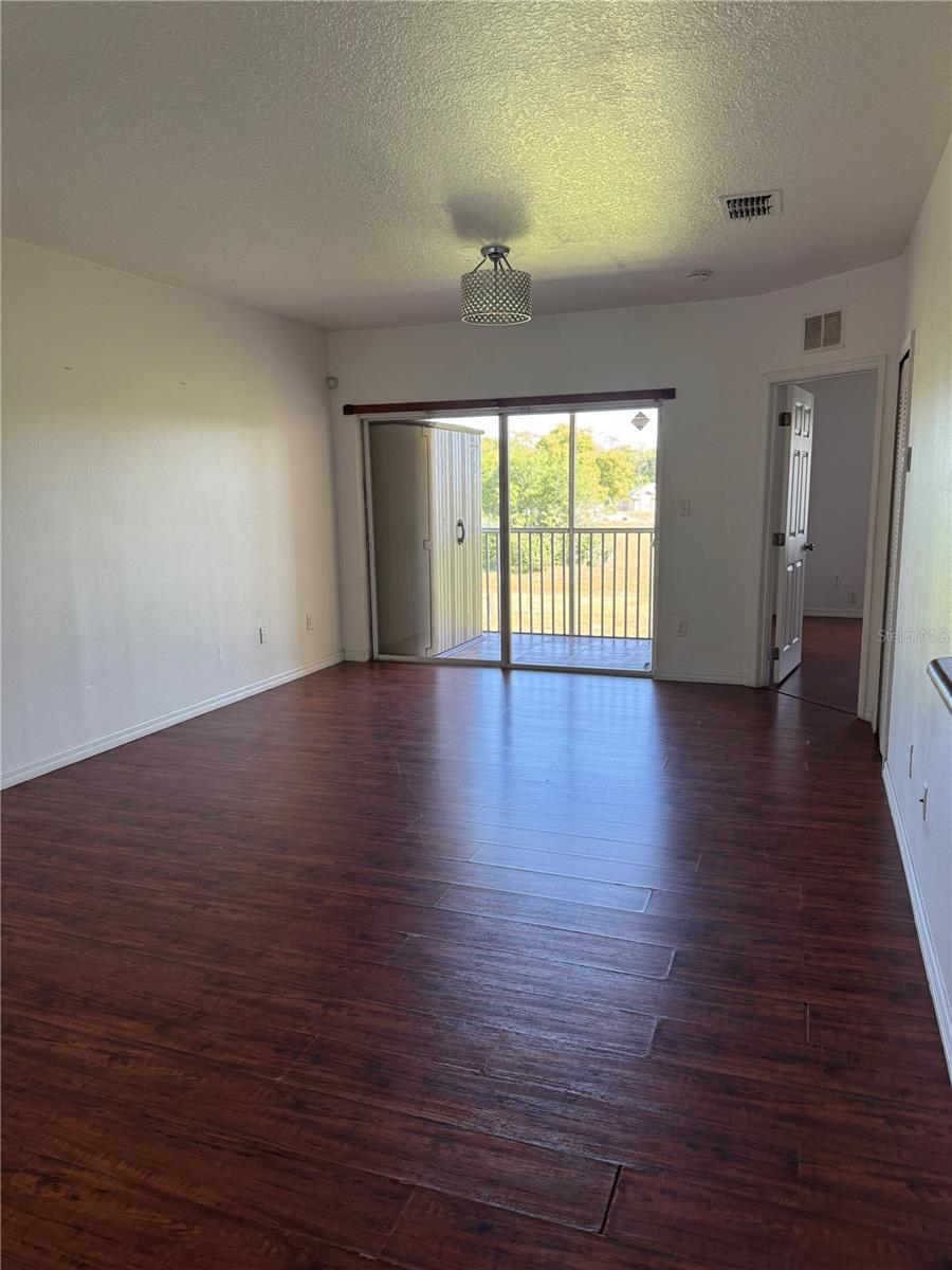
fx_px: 880
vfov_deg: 71.6
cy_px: 635
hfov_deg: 56.8
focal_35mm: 24
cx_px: 476
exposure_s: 1/121
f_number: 1.78
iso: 160
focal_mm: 6.76
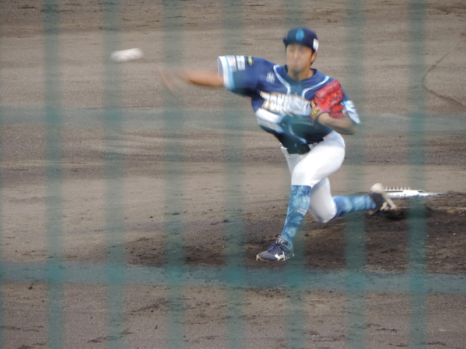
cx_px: 233
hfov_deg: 3.3
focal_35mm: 600
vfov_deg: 2.5
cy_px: 174
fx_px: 8077
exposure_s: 1/60
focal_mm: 107
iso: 400
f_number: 4.9
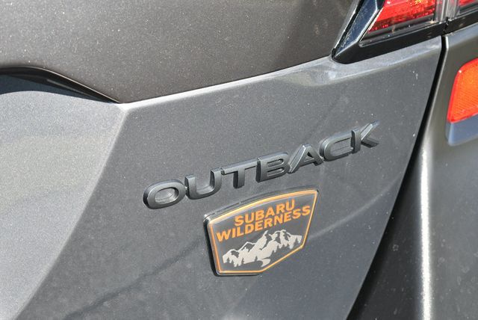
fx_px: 1462
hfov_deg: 18.6
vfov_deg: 12.5
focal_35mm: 110
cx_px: 239
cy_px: 160
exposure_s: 1/250
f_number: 5.6
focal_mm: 55
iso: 220
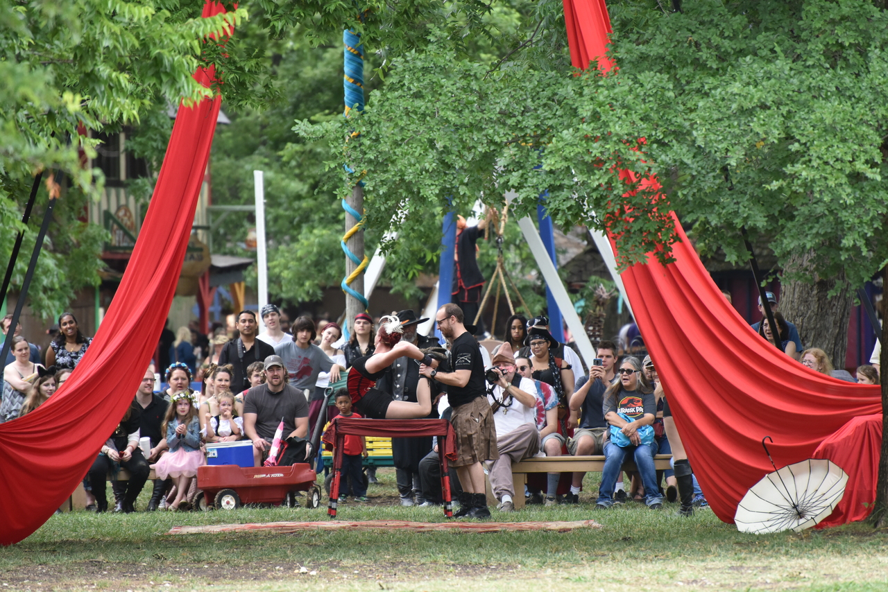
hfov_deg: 6.9
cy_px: 296
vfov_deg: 4.6
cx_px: 444
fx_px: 7401
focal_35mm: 300
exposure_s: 1/640
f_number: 5.6
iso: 1800
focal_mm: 300
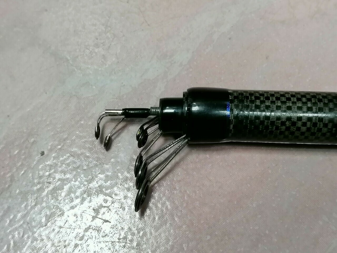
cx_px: 168
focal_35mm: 54
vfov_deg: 27.0
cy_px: 126
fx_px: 526
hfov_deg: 35.5
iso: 200
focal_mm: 4.75
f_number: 1.8
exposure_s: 1/33.3
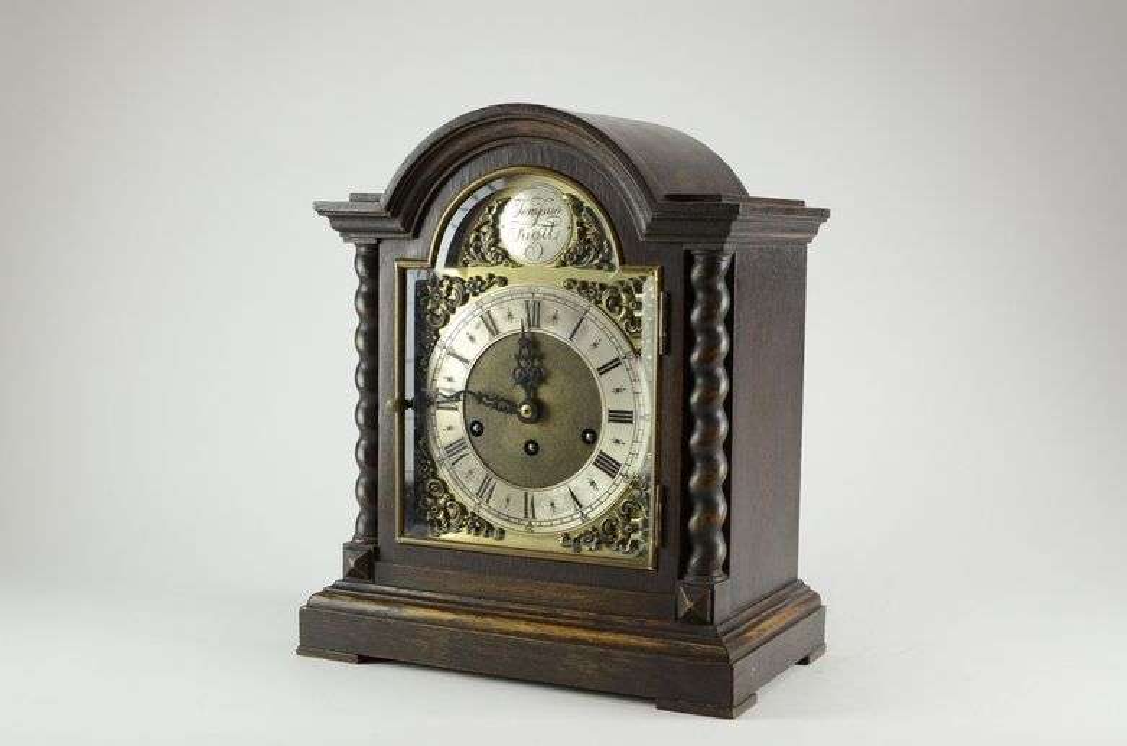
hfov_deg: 37.9
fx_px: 1640
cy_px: 373
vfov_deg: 25.6
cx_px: 564
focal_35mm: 52
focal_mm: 35
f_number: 4.5
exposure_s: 1/125
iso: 800
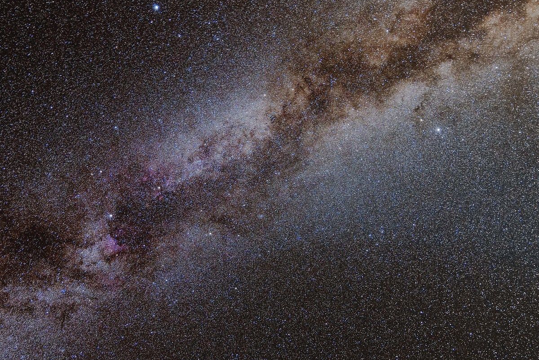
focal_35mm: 32
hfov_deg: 58.6
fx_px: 479
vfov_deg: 41.0
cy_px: 148
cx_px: 244
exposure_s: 210
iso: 1000
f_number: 4
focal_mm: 16
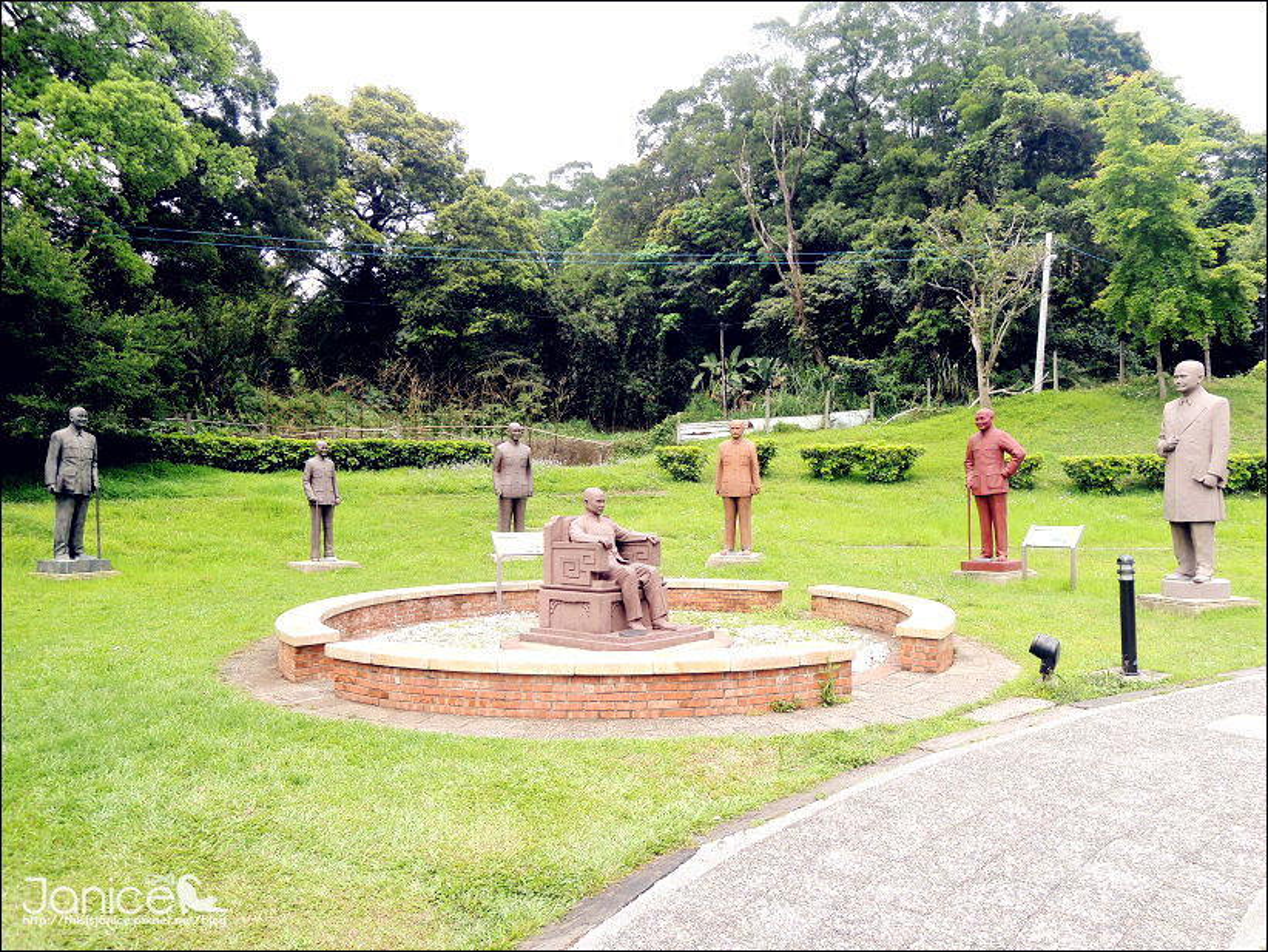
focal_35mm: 24
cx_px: 634
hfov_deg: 71.6
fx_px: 879
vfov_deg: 56.8
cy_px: 476
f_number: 2.8
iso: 100
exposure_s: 1/400
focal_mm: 4.3
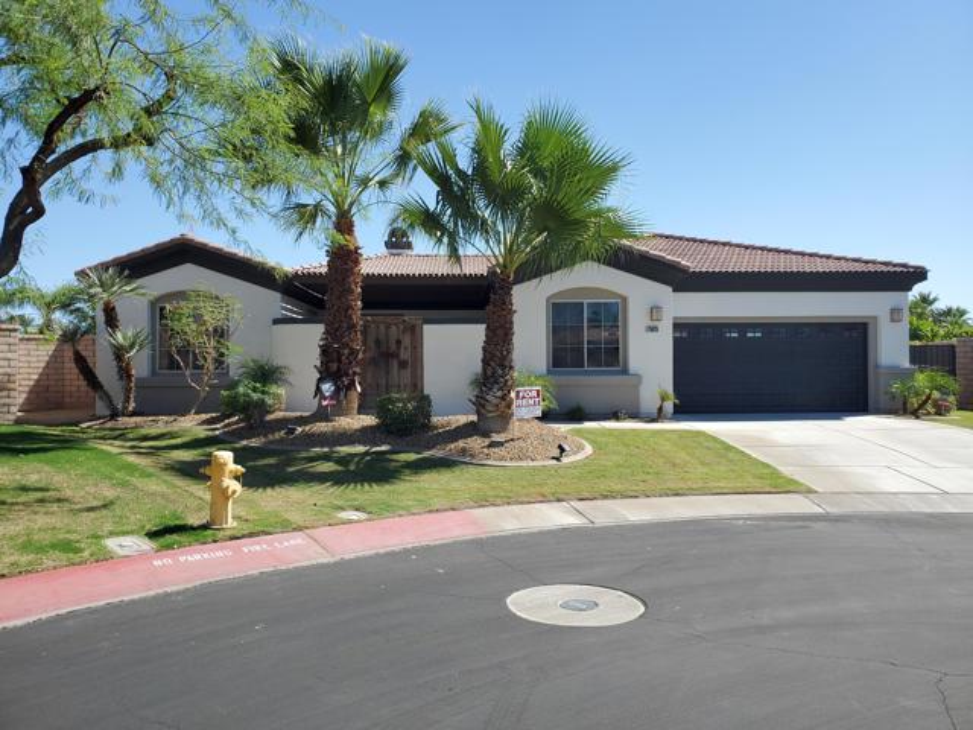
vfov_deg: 53.1
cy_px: 365
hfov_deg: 67.3
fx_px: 731
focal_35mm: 26
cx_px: 486
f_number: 2.4
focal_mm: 4.3
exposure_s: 1/1148
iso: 50
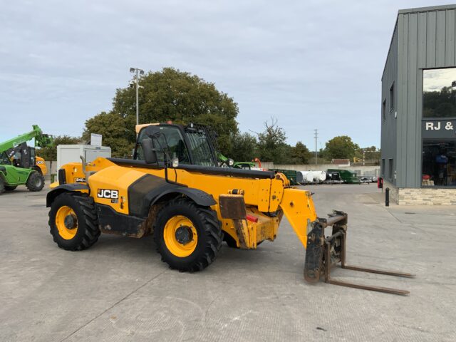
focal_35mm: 29
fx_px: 382
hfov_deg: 61.7
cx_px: 228
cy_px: 171
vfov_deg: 48.2
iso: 16
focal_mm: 3
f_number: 1.8
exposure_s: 1/1786
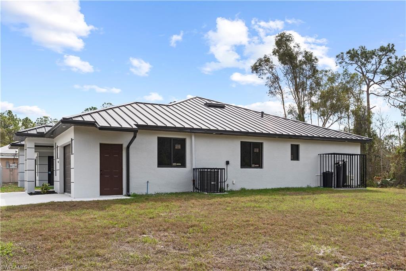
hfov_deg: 58.7
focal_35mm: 32
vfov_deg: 41.1
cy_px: 136
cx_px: 203
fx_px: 361
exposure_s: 1/250
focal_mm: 32
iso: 100
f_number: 8
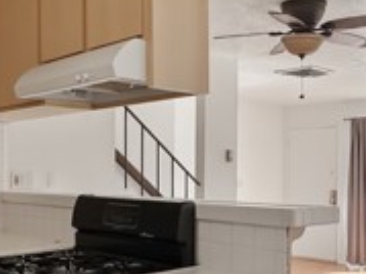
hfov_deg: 38.1
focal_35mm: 50
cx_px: 151
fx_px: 528
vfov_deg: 28.8
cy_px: 188
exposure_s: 1/590
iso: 40
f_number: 2.2
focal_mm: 2.2
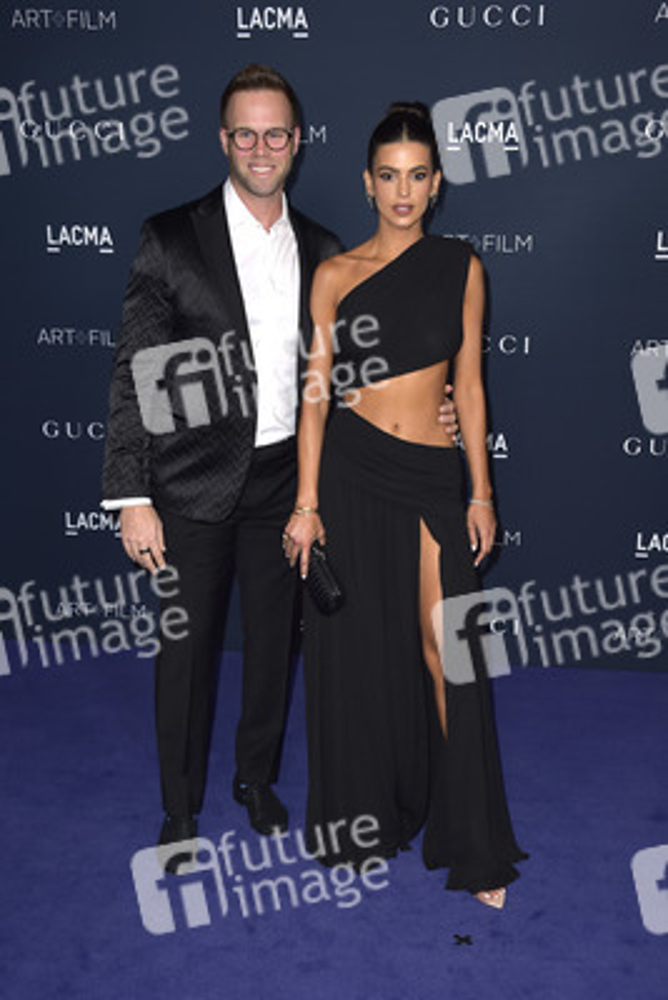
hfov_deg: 28.1
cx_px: 334
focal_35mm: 48
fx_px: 1335
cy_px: 500
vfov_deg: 41.1
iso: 500
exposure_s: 1/250
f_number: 6.3
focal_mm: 48
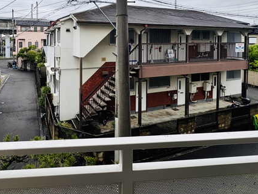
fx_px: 172
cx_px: 89
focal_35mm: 23
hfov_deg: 72.0
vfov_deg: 55.8
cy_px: 46
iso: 40
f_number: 2.2
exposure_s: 1/285
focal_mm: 2.22
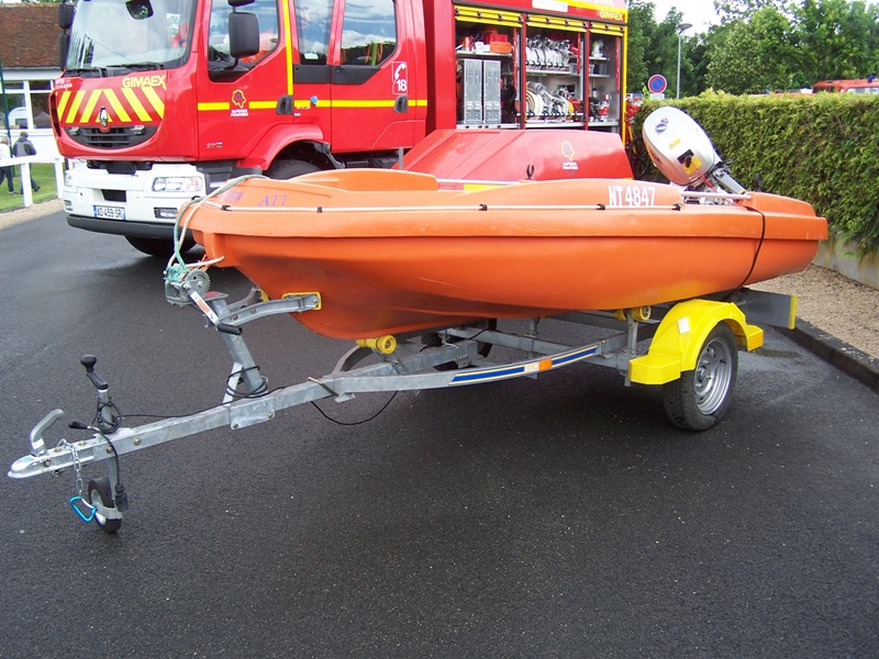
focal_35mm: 38
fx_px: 965
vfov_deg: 37.7
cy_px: 330
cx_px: 440
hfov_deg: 49.0
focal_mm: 6.3
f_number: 2.8
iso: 80
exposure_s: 1/250
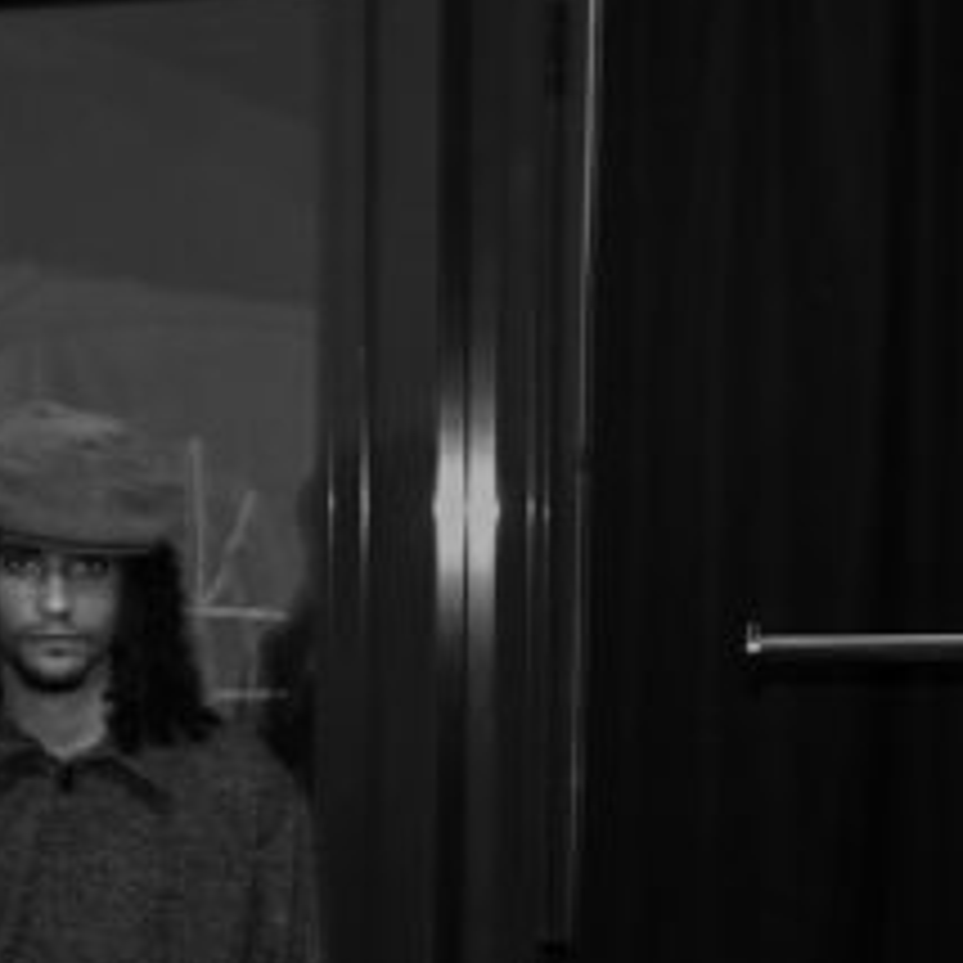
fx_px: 3840
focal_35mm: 122
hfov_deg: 14.2
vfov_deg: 13.9
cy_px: 1156
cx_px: 220
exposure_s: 1/20
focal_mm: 20
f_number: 5
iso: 400
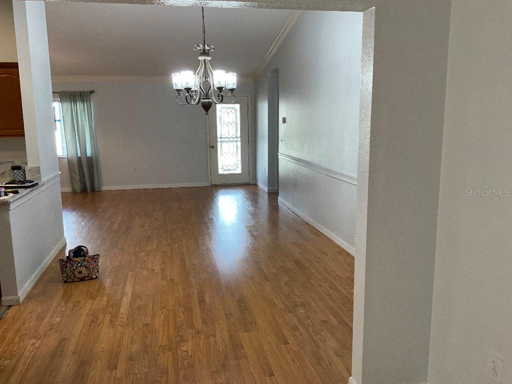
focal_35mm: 29
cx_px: 256
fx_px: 429
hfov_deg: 61.7
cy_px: 192
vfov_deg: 48.2
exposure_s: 1/60
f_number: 1.8
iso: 64
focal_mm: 3
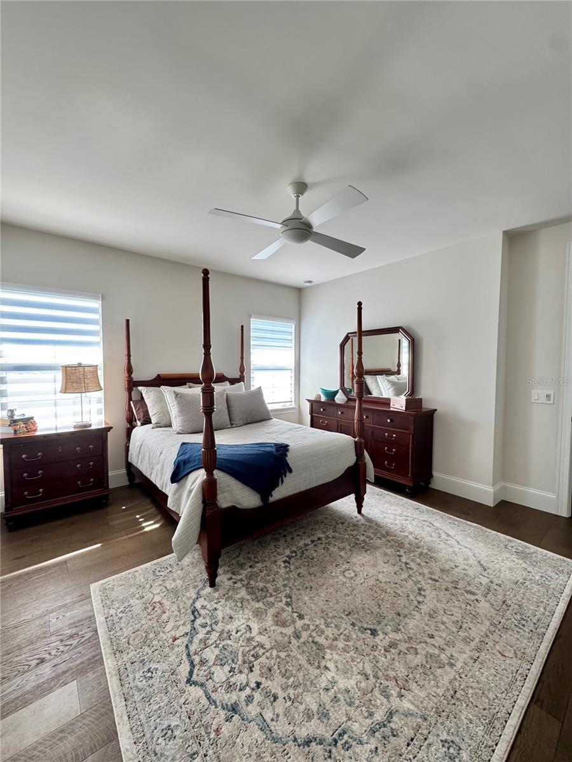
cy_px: 381
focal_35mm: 14
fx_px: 308
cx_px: 286
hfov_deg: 85.7
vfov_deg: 102.1
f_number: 2.2
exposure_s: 1/75
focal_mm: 2.22
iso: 320
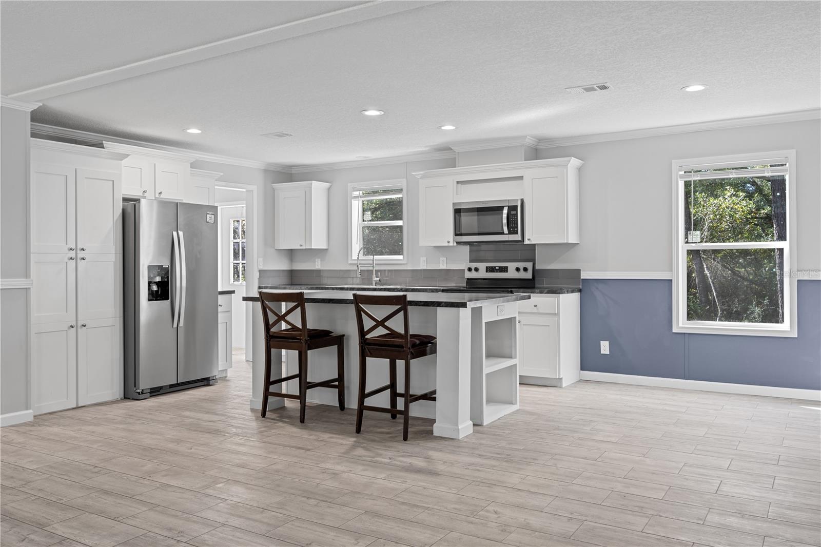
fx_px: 638
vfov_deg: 46.4
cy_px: 274
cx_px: 410
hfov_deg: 65.5
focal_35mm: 28
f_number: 10
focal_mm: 28
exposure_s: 1/2.5
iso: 250
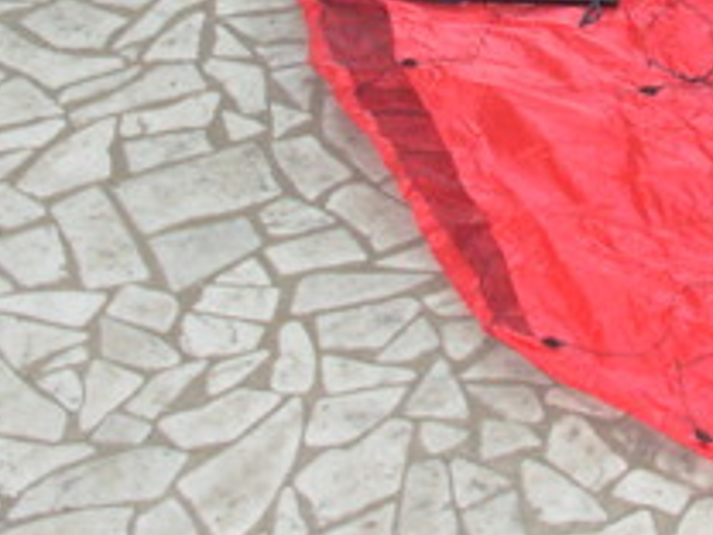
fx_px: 2410
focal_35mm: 117
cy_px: -192
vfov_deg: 12.2
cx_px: 713
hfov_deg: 16.5
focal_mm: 6.3
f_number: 2.9
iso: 92
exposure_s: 1/58.7
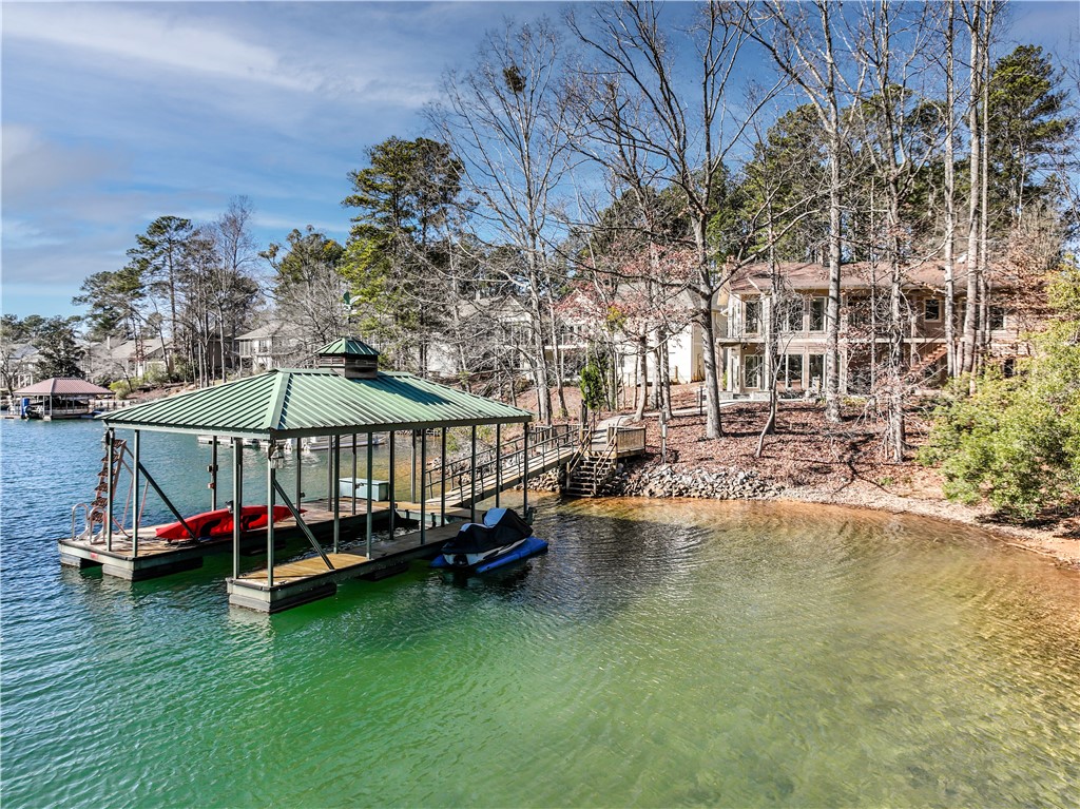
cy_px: 404
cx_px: 540
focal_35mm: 24
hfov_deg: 71.6
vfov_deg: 56.8
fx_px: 748
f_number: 2.8
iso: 100
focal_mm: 12.29
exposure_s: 1/1250
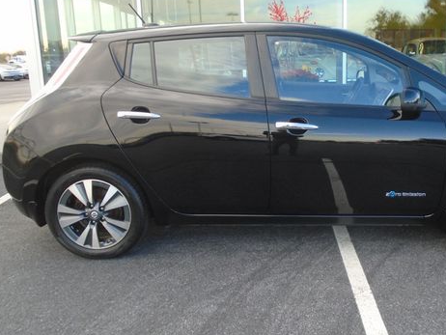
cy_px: 159
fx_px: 464
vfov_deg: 39.7
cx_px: 302
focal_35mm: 36
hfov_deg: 50.3
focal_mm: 4.6
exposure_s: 1/100
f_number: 3.2
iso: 100
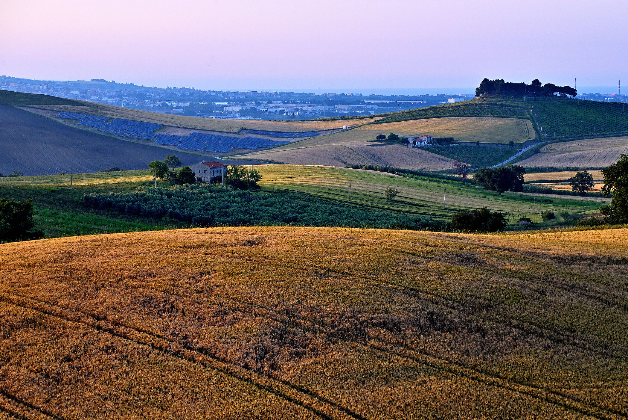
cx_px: 352
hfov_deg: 16.0
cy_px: 237
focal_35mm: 128
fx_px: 2234
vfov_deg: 10.7
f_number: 9
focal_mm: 112
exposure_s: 1/250
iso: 640
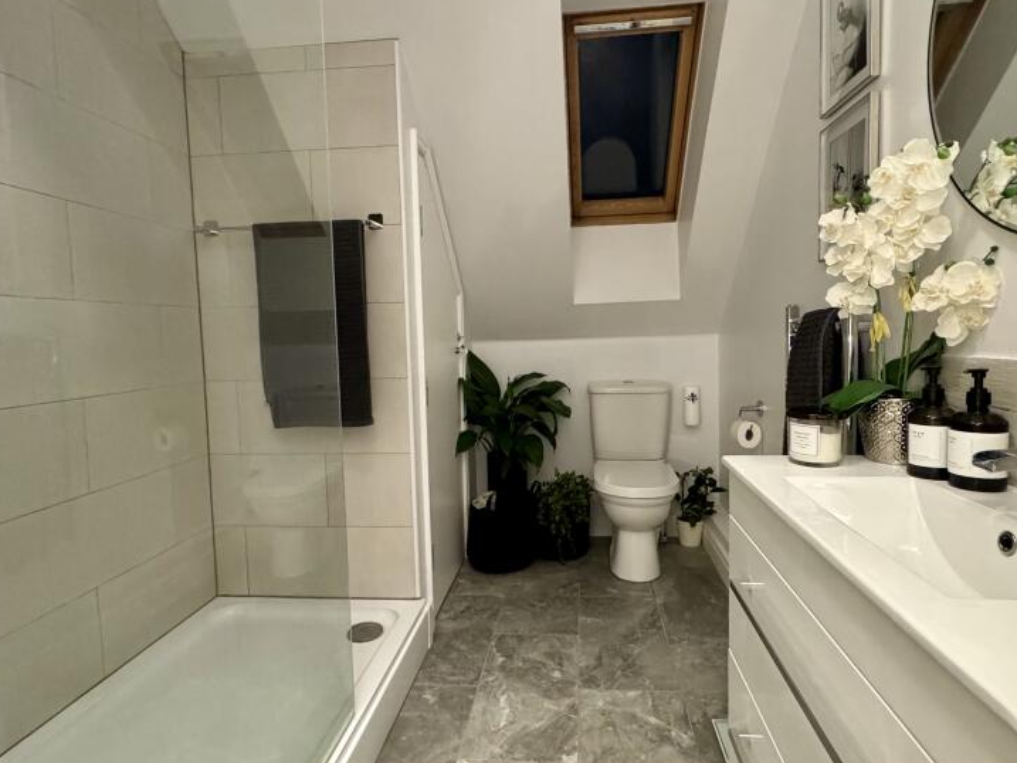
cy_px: 370
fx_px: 588
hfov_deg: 81.7
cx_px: 530
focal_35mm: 20
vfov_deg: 66.0
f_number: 2.2
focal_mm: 2.22
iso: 1250
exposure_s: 1/59
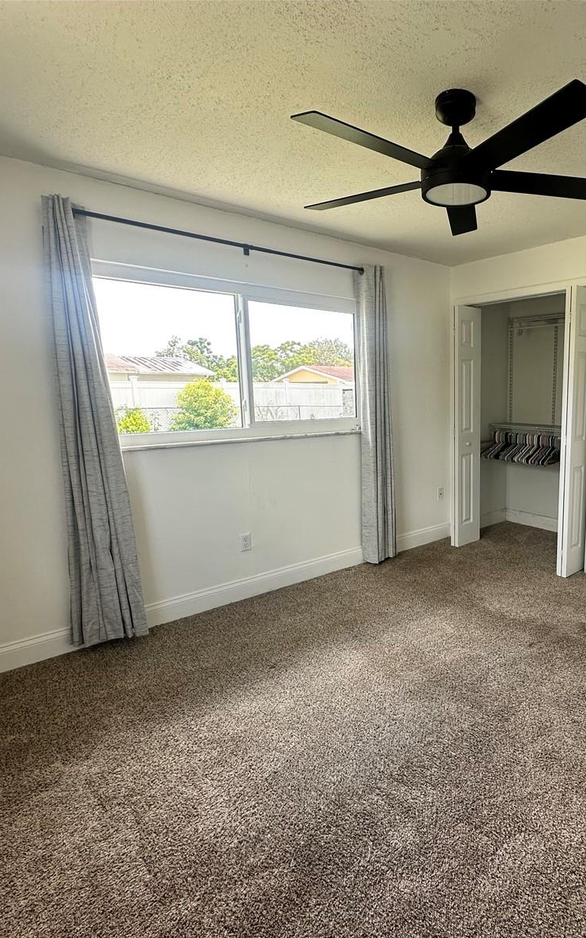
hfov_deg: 57.0
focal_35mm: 20
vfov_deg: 85.1
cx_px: 432
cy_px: 473
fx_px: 511
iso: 40
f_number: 2.2
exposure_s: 1/105
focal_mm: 2.22
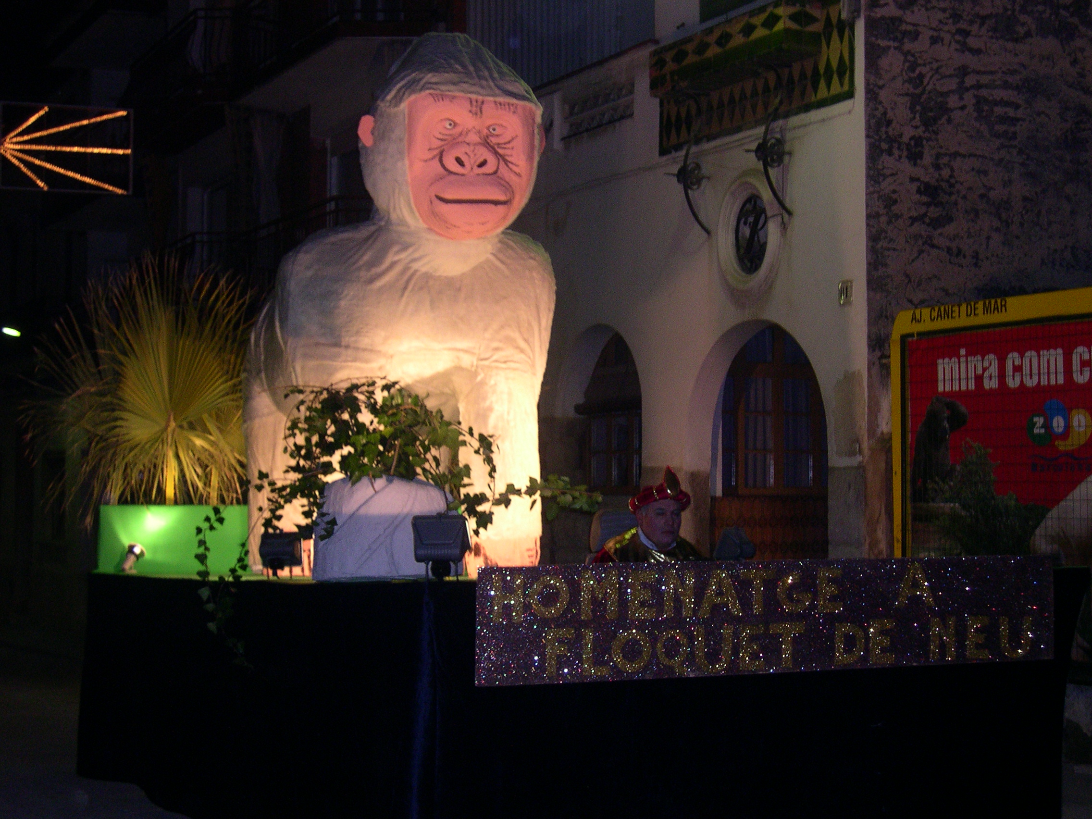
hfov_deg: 33.8
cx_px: 546
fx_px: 1798
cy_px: 410
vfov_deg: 25.7
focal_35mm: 57
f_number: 3.4
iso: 345
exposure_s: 1/60
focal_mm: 12.2
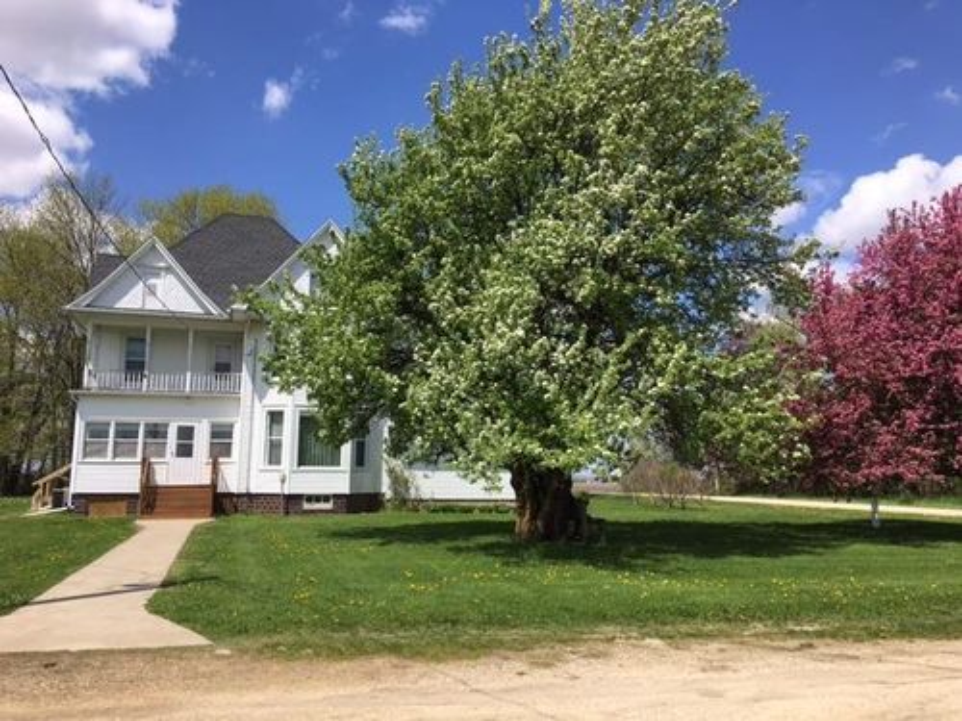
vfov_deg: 48.2
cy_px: 360
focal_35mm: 29
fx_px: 806
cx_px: 481
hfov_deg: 61.7
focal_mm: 4.15
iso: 25
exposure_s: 1/1789
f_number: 2.2
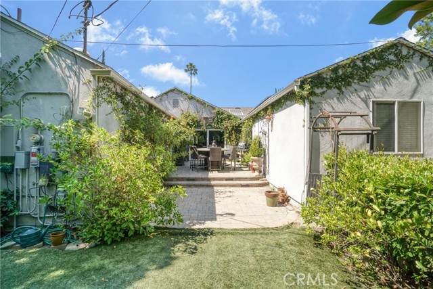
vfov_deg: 77.4
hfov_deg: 100.4
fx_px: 180
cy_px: 144
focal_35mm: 15
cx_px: 216
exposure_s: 1/30
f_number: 18
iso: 100
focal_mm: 10
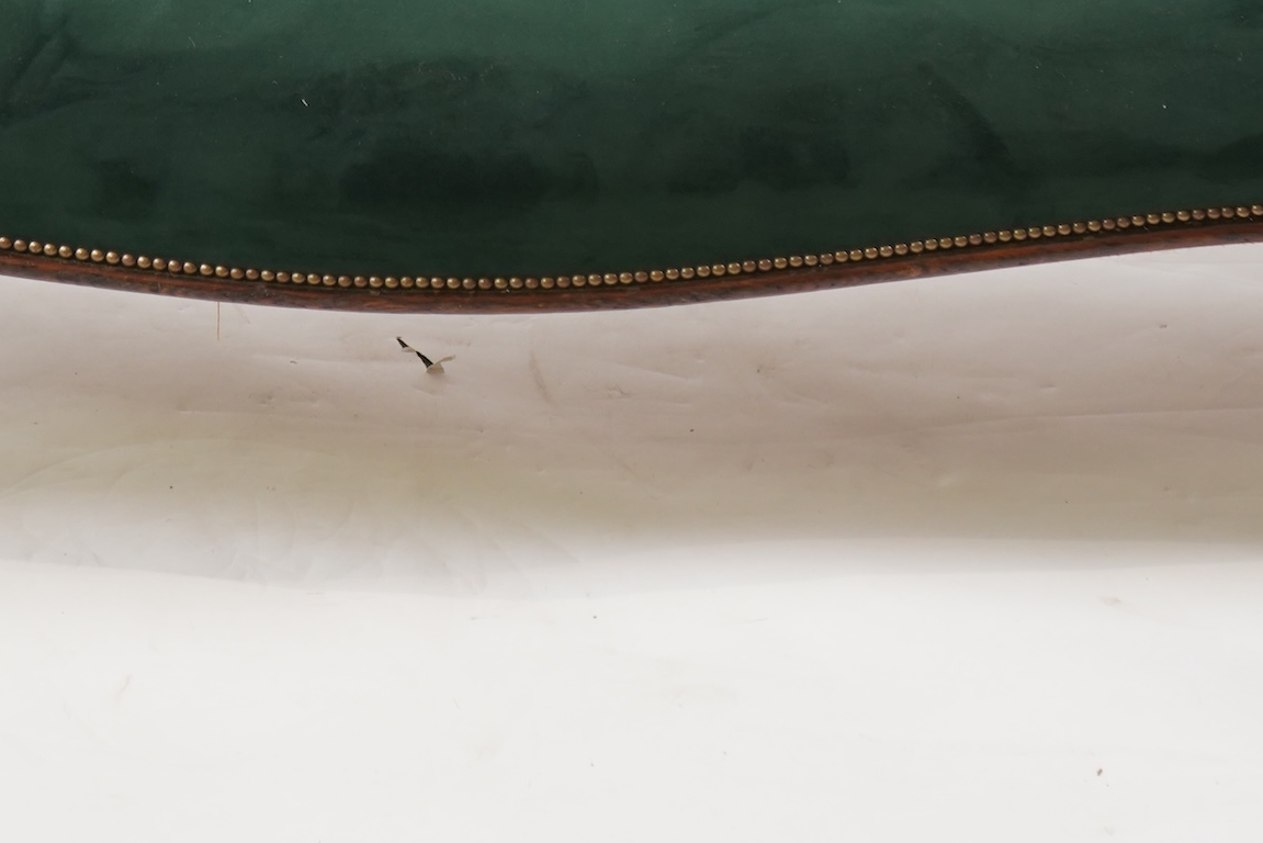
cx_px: 506
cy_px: -205
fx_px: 4000
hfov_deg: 17.9
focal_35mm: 114
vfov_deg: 11.7
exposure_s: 1/125
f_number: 5
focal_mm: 44
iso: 1000
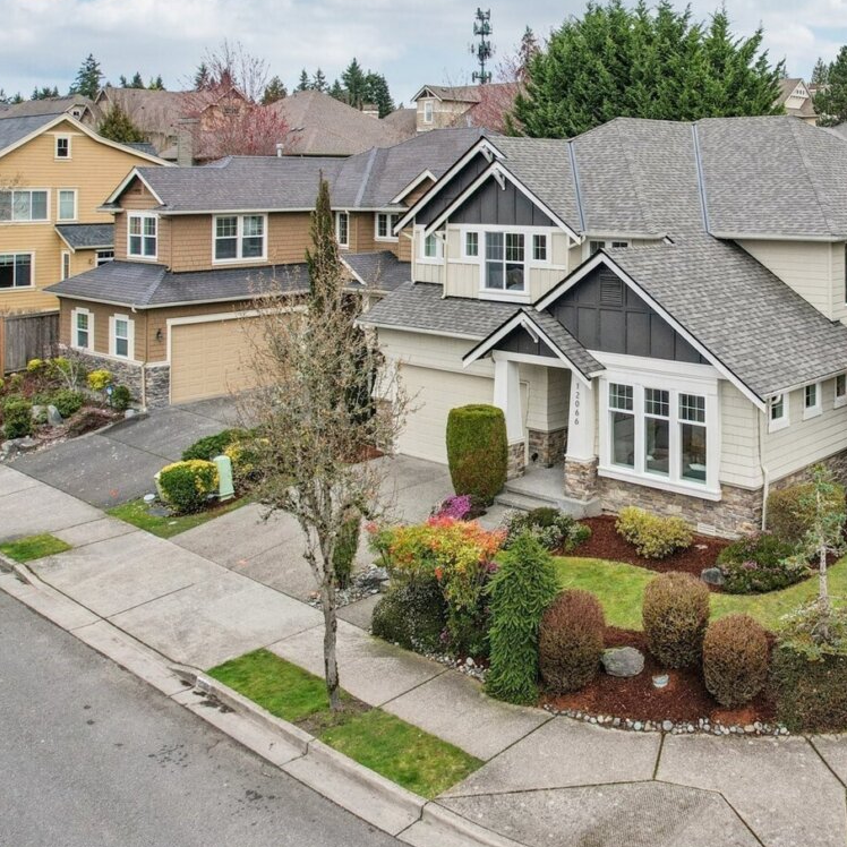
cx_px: 648
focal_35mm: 35
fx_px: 969
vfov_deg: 47.0
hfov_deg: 45.4
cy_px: 339
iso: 120
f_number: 2.8
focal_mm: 8.4
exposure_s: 1/1250
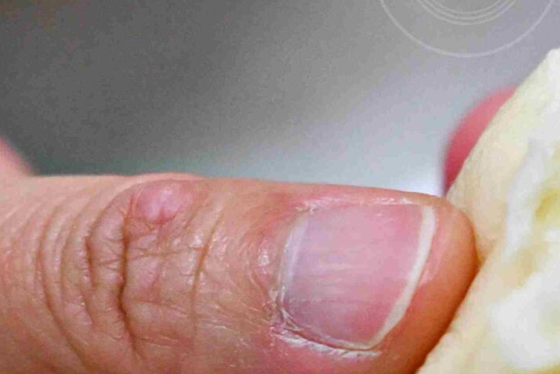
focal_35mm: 271
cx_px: 870
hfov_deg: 7.5
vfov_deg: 5.1
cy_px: 437
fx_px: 4215
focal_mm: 50
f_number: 3.2
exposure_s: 1/200
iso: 2200
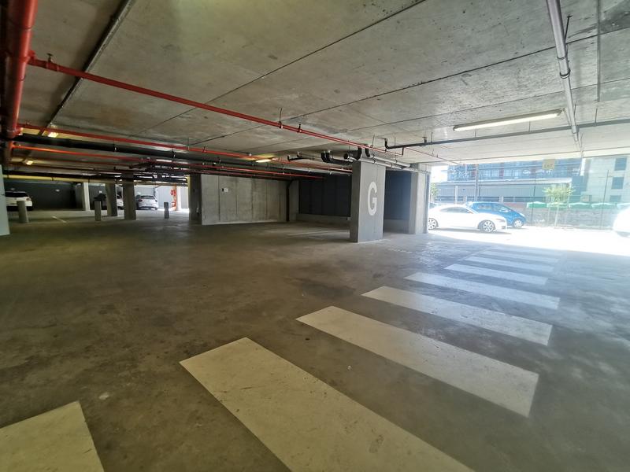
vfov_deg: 78.1
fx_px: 291
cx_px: 315
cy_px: 236
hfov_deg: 94.5
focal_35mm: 16
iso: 80
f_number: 2.2
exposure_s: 1/100
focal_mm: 2.35
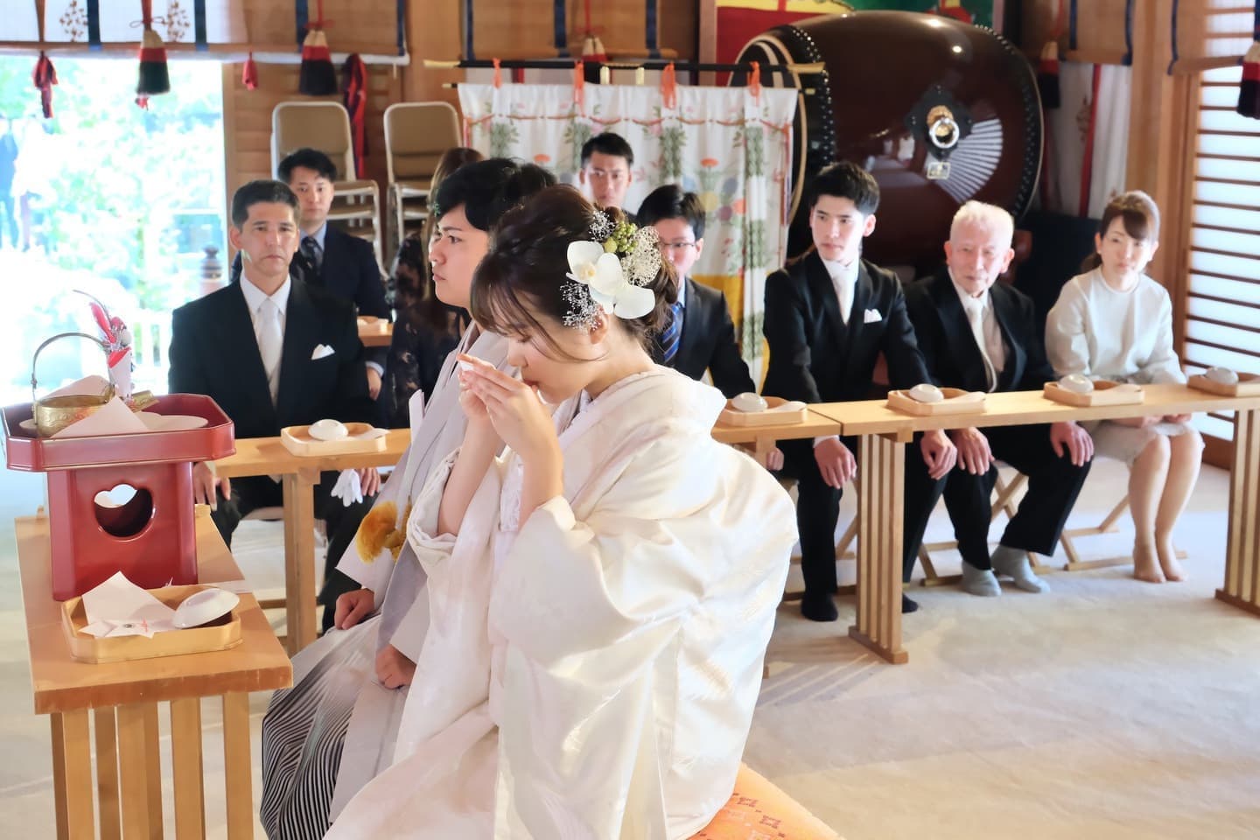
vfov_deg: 27.0
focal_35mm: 50
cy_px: 420
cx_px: 630
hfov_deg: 39.6
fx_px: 1750
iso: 3200
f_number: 5
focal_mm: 33
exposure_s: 1/50
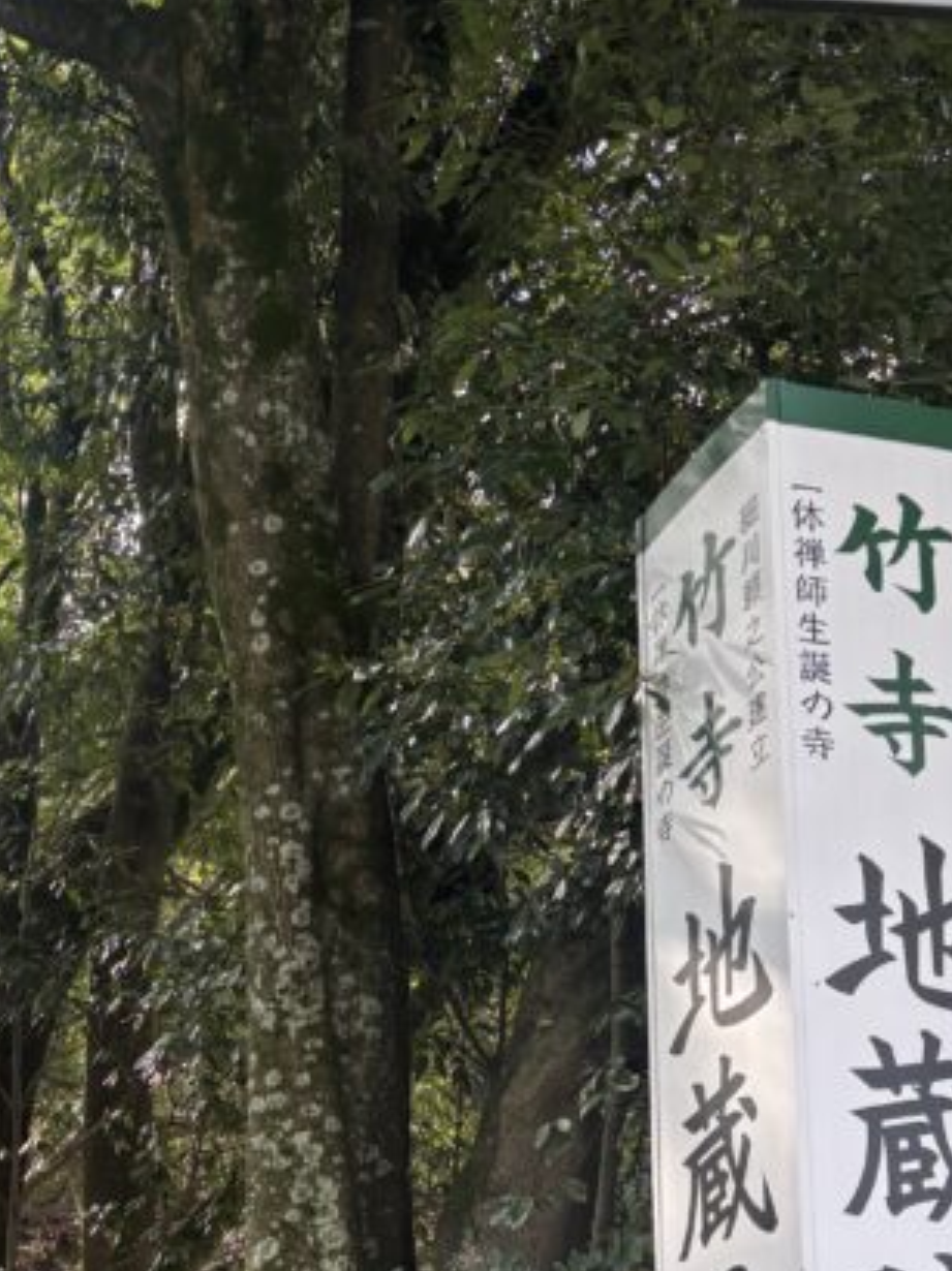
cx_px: 16
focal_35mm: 65
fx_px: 2386
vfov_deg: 28.2
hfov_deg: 21.8
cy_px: 1237
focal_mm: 5.96
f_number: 1.6
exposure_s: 1/163
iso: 50
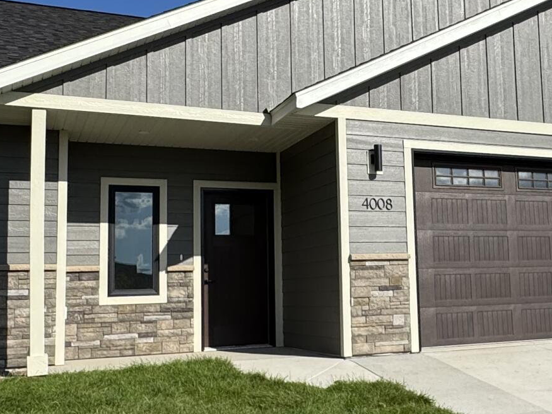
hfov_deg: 38.9
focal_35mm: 48
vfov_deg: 30.3
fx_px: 765
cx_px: 394
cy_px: 206
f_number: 2.2
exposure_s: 1/3390
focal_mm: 2.22
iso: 50
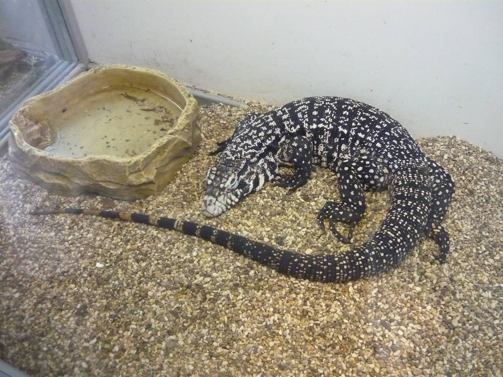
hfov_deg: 55.4
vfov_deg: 42.9
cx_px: 252
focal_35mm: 33
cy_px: 188
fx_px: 480
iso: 800
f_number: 2.8
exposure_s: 1/40
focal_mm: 5.5
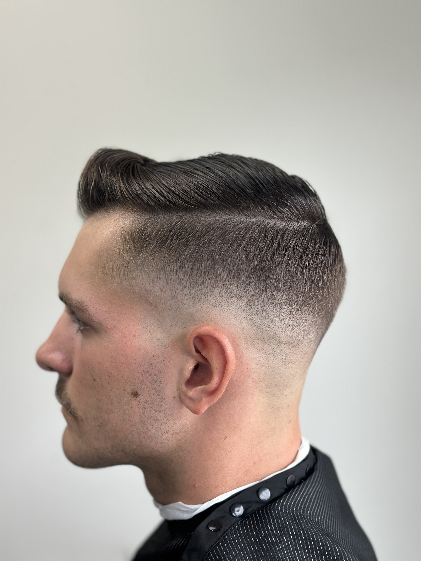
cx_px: 210
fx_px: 778
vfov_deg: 39.7
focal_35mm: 48
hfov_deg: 30.3
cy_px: 280
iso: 80
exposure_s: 1/179
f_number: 1.78
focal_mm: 6.86
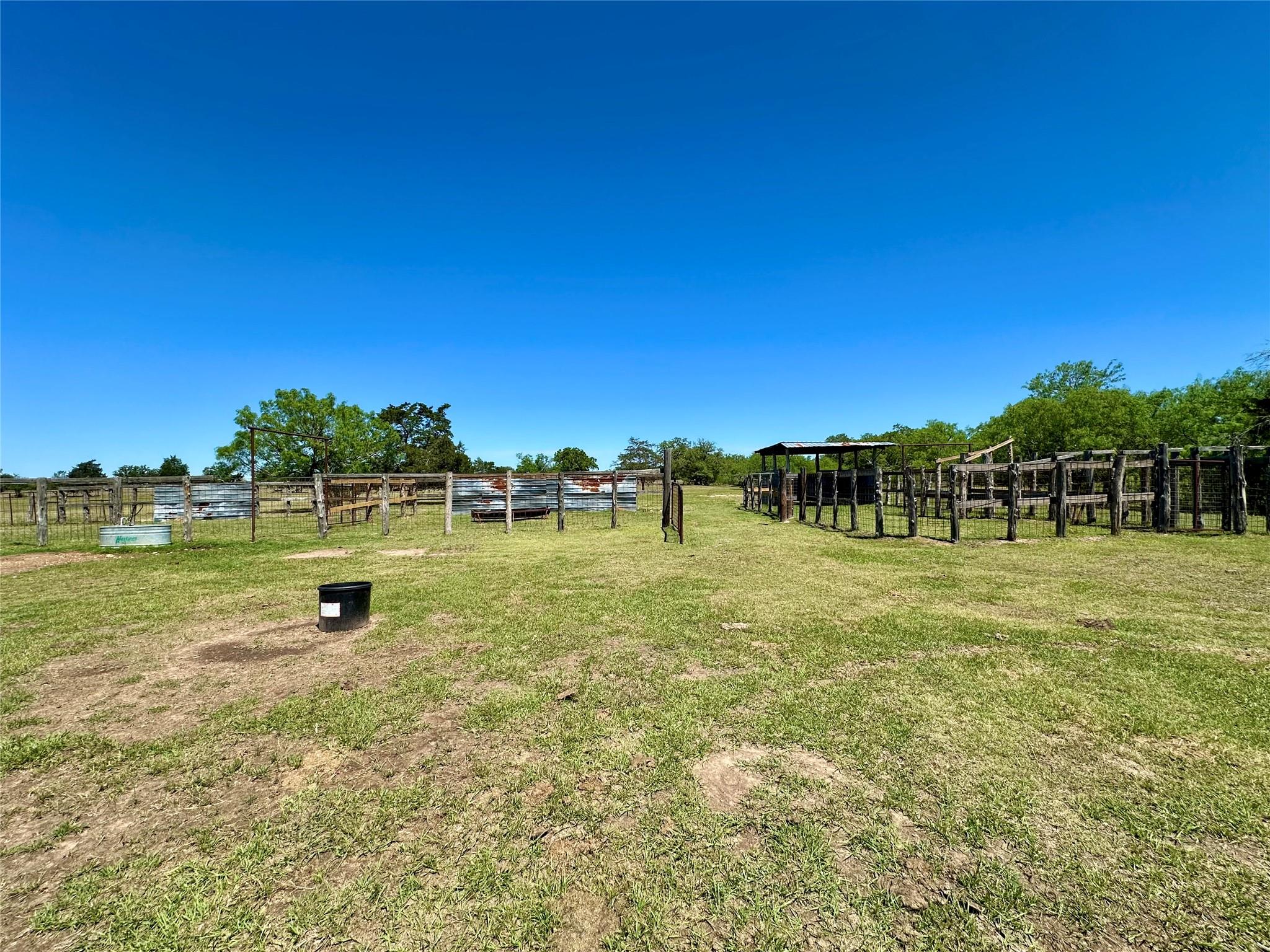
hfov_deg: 102.1
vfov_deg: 85.7
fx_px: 514
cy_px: 476
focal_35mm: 14
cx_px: 635
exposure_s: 1/2132
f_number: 2.2
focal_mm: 2.22
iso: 50
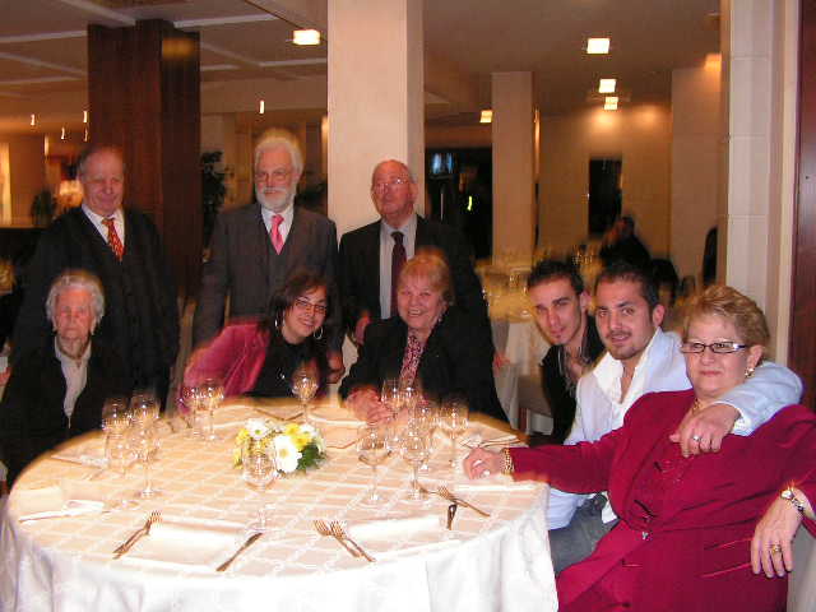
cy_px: 306
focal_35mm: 36
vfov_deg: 39.7
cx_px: 408
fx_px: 849
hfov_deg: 51.4
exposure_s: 1/40
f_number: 3.2
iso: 200
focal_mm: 6
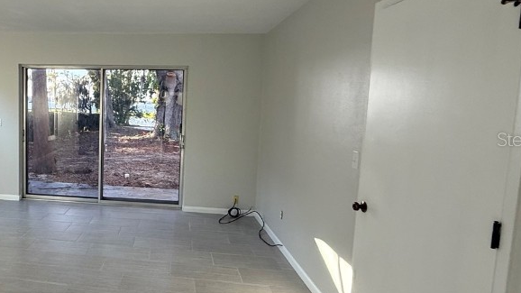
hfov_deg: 65.0
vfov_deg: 42.9
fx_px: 373
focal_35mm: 27
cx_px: 121
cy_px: 139
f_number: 2.2
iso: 80
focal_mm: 2.22
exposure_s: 1/99
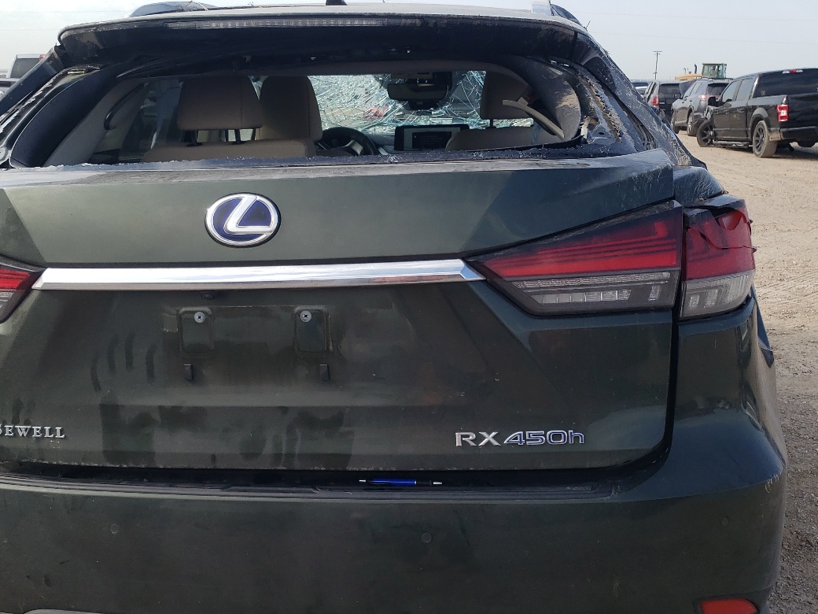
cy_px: 349
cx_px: 363
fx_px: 945
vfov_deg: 35.9
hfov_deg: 46.7
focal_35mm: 40
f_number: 1.5
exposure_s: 1/1250
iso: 50
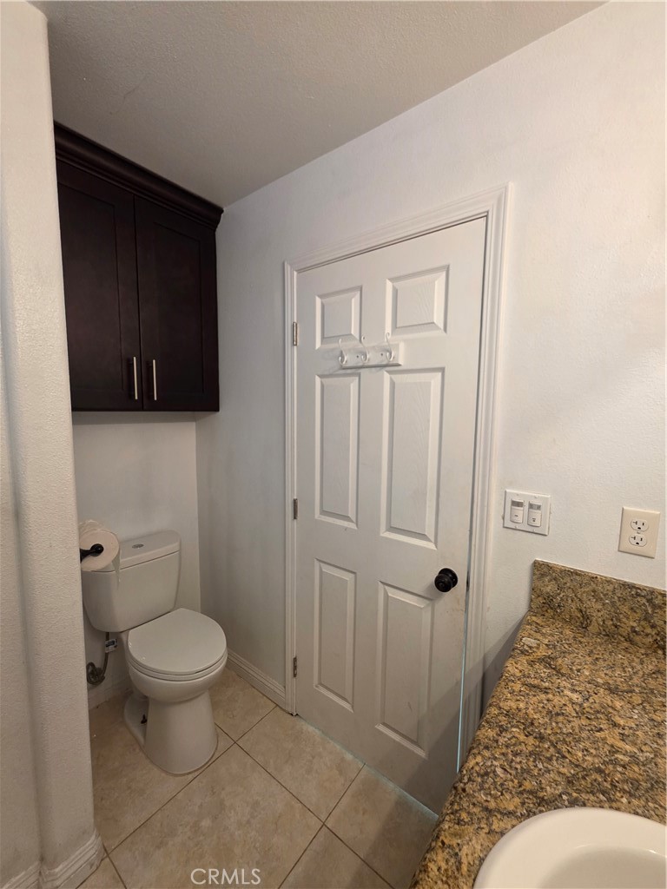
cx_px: 334
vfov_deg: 106.2
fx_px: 334
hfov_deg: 89.9
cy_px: 444
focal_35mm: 13
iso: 200
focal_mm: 2.2
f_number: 1.9
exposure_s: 1/120
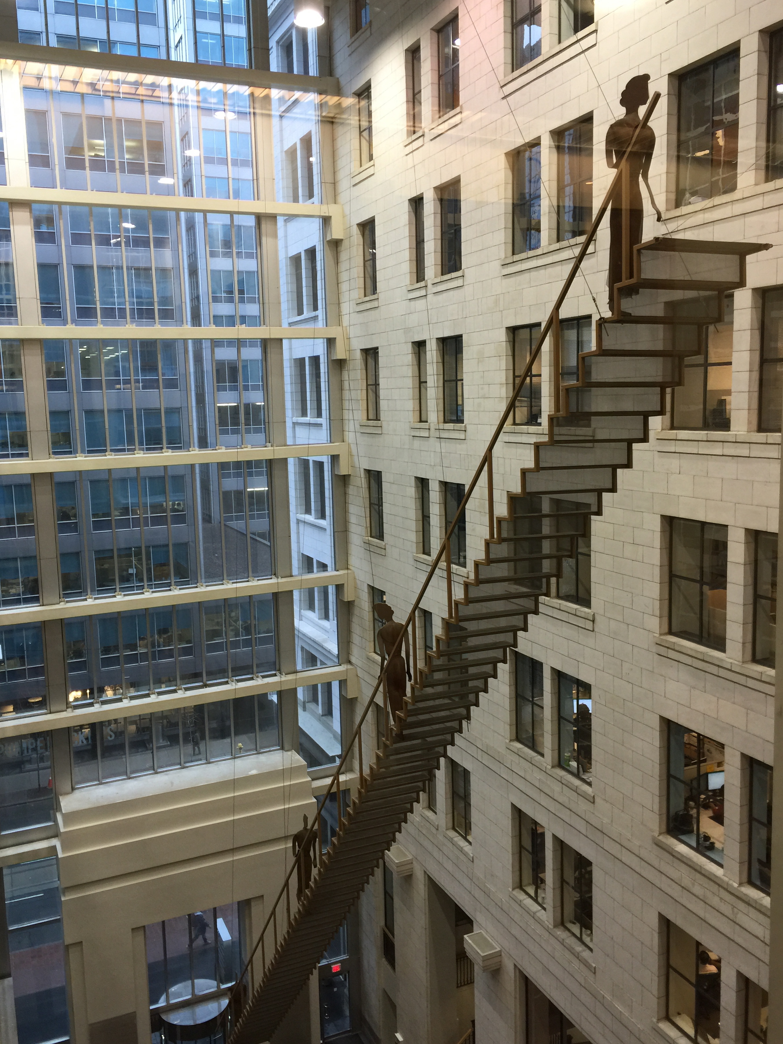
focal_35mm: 30
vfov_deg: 60.0
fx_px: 905
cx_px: 382
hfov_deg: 46.8
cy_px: 521
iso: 40
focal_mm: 4.15
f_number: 2.2
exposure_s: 1/30
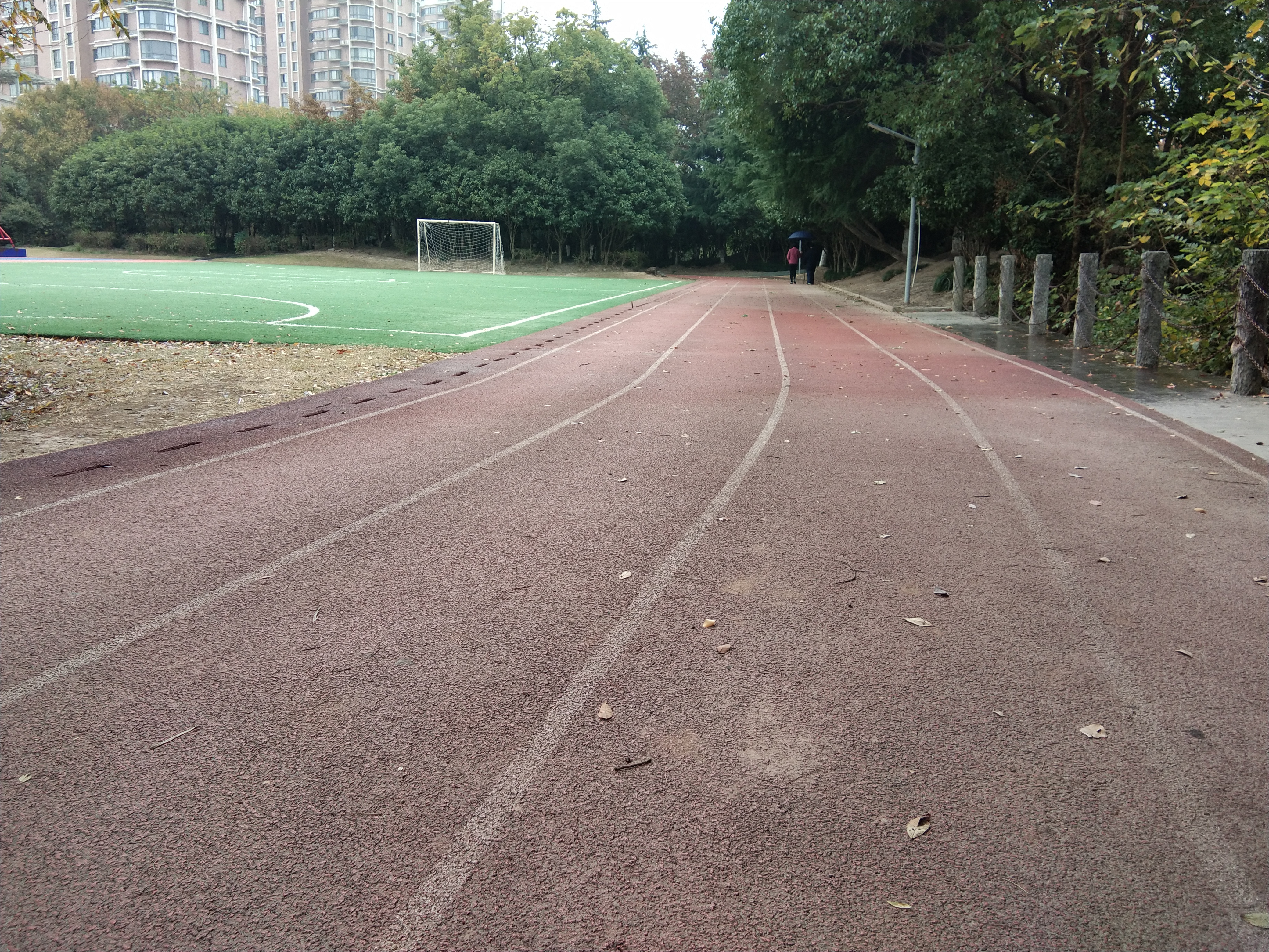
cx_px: 634
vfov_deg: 45.4
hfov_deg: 58.4
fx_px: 1136
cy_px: 476
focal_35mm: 31
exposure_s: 1/100
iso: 100
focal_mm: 3.69
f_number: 2.2
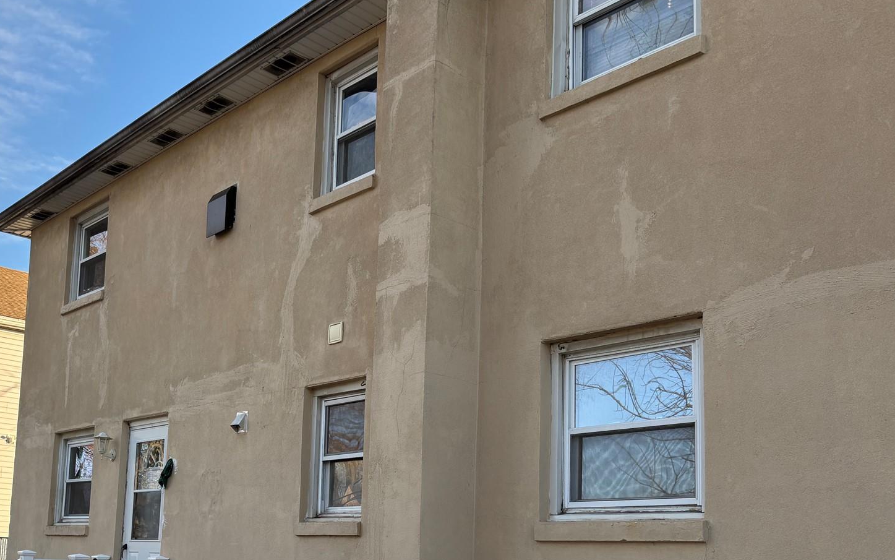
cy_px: 439
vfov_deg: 32.0
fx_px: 951
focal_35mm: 39
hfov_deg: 49.4
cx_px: 289
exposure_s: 1/810
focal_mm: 5.96
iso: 50
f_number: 1.6
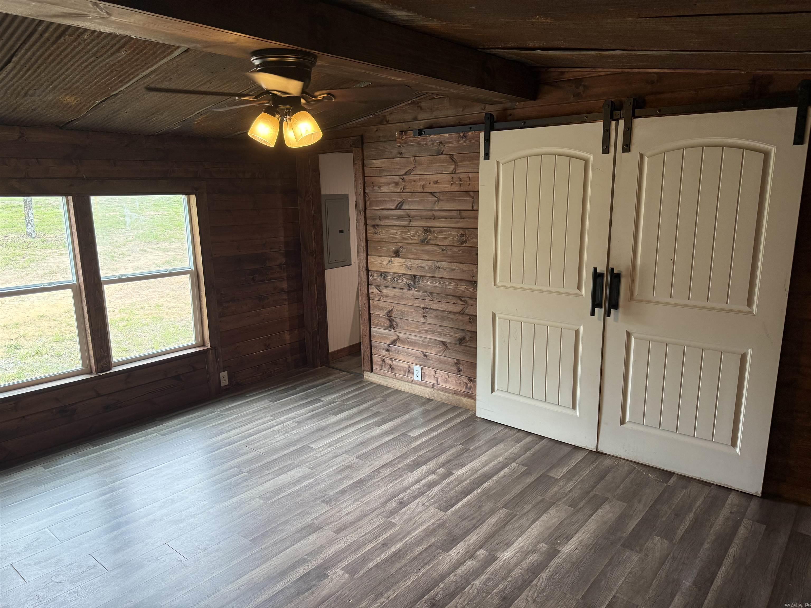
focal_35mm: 24
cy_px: 304
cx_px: 406
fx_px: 562
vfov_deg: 56.8
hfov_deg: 71.6
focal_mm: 6.76
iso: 250
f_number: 1.78
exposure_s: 1/120
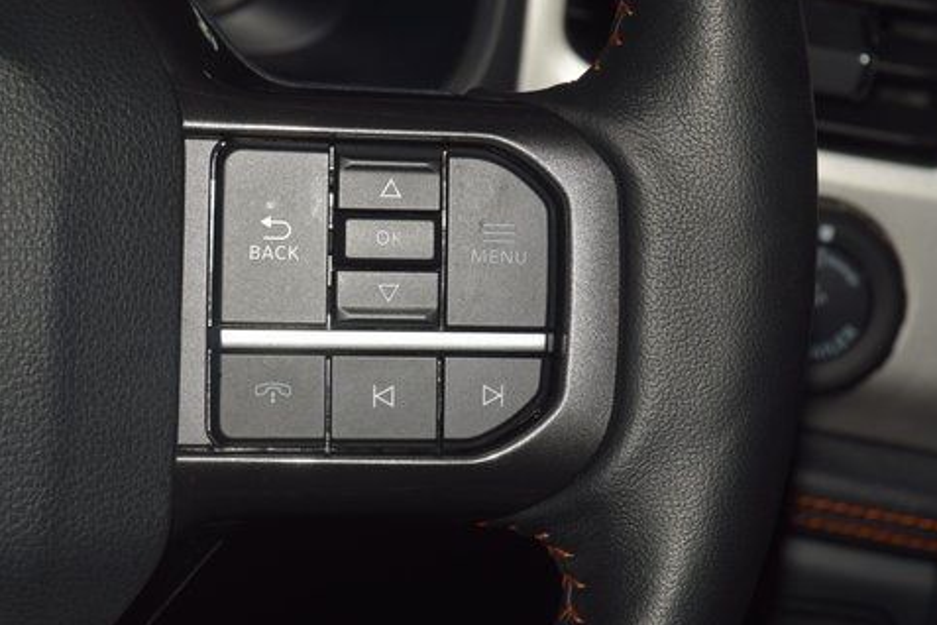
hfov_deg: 14.5
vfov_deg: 9.7
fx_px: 3670
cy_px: 247
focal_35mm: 141
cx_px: 389
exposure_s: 1/125
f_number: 8
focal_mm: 70
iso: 100
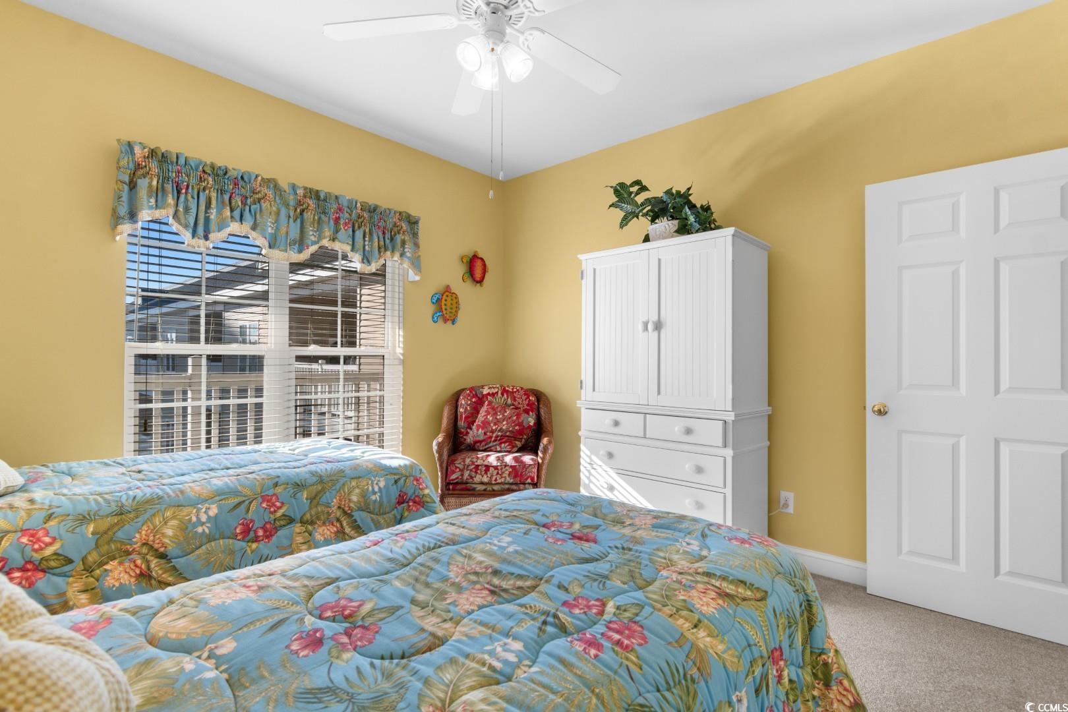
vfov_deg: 73.7
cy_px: 356
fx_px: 475
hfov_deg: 96.7
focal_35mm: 16
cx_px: 534
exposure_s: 1/50
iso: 100
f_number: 4.8
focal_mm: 11
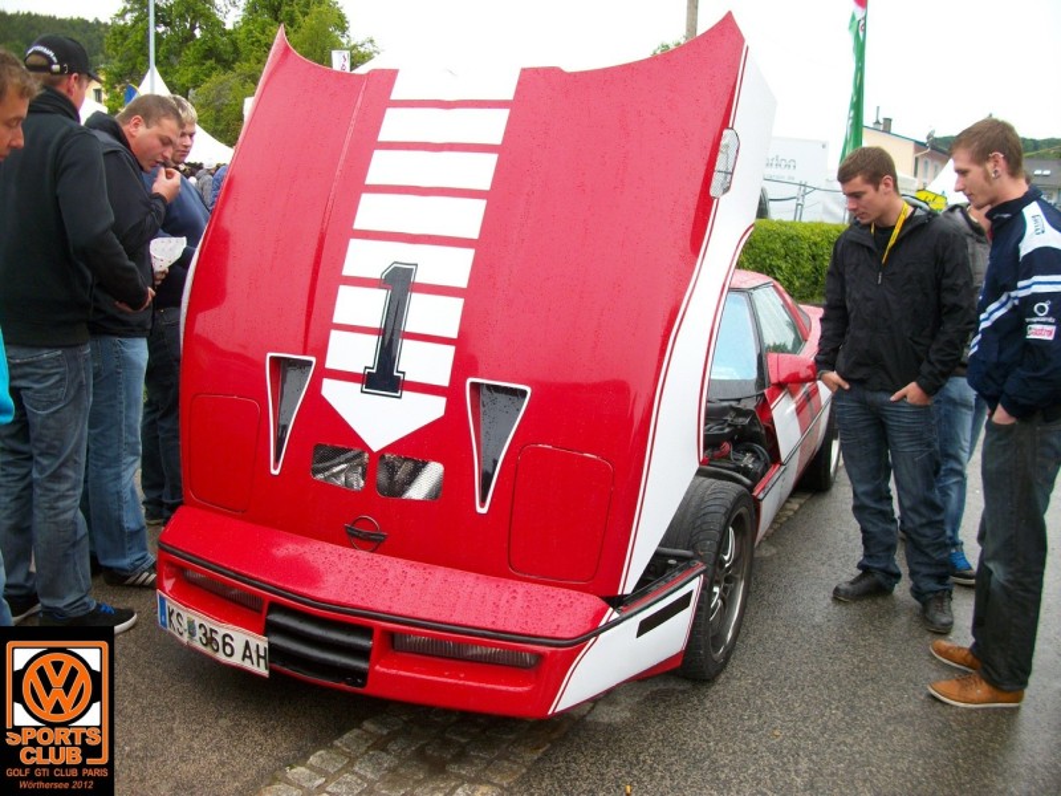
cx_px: 530
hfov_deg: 54.0
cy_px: 398
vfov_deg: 41.8
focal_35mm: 34
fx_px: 1042
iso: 80
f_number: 2.9
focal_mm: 5.7
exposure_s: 1/162
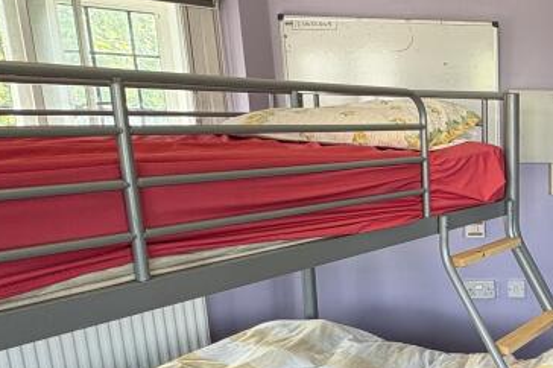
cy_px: 243
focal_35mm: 41
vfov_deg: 32.3
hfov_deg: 38.8
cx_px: 614
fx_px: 629
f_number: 2.2
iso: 160
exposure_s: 1/99
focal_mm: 2.22
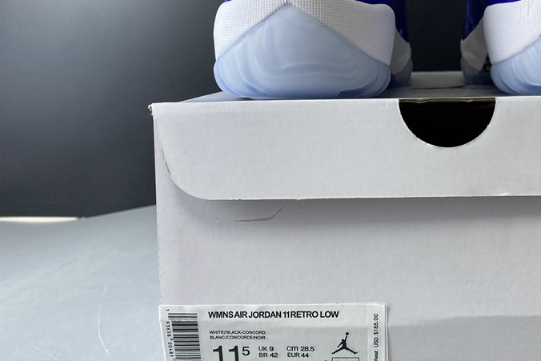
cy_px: 119
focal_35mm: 40
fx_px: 601
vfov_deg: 33.1
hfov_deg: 46.9
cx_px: 398
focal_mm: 4.25
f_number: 1.8
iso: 80
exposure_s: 1/100
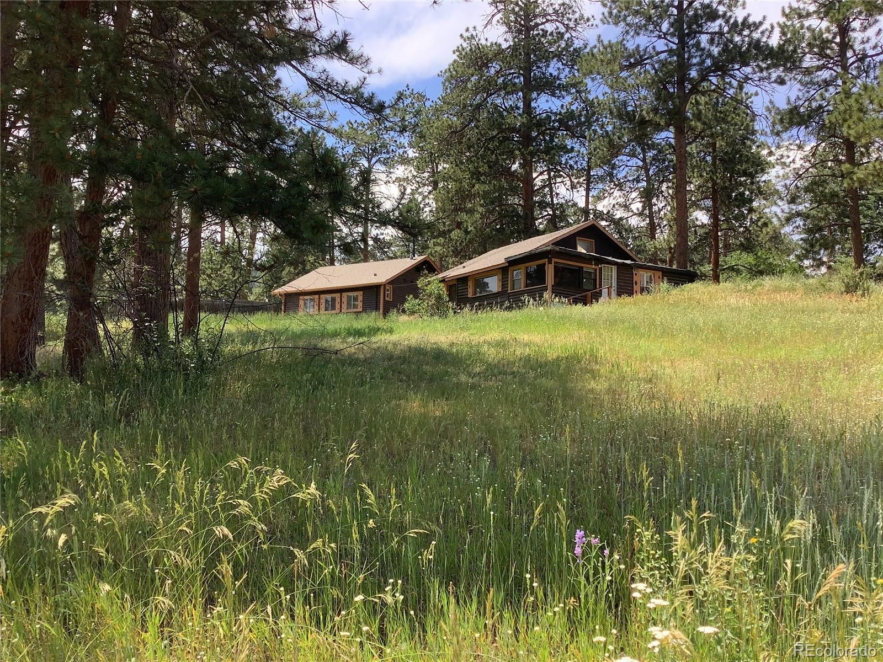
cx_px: 442
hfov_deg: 58.4
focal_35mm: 31
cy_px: 331
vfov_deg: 45.4
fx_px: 791
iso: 25
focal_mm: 3.3
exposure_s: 1/290
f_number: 2.4
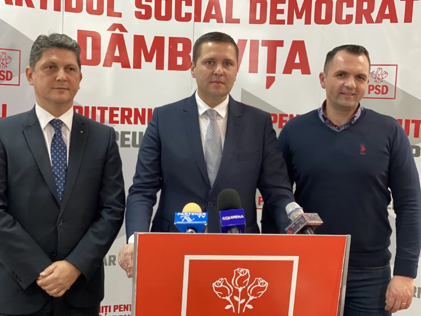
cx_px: 210
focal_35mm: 52
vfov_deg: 28.0
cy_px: 158
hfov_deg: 36.8
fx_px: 633
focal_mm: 6
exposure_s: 1/33
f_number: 2
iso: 320
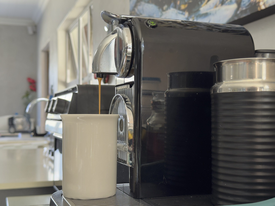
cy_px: 103
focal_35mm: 48
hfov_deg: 39.7
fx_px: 381
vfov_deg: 30.3
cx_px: 138
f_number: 1.78
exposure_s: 1/60
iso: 100
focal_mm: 6.76
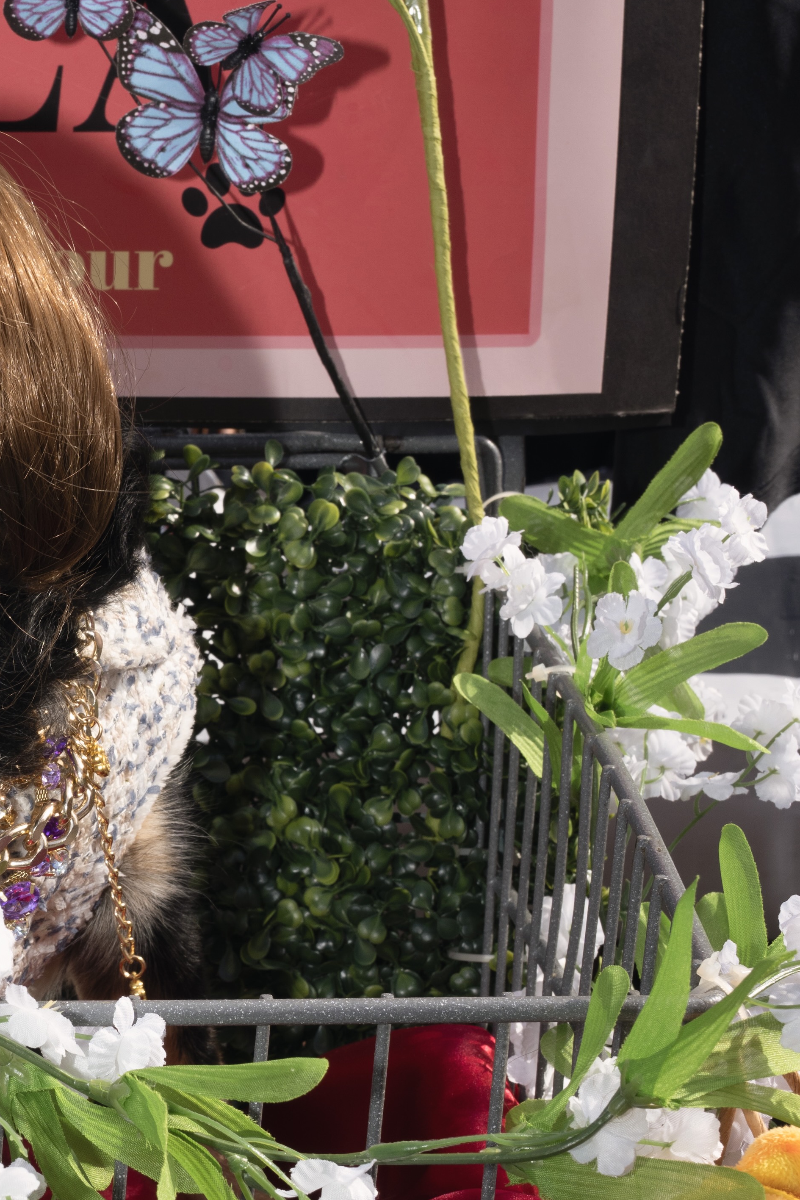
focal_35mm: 90
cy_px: 744
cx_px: -72
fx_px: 2999
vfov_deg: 22.6
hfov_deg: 14.8
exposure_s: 1/160
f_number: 11
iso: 125
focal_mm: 34
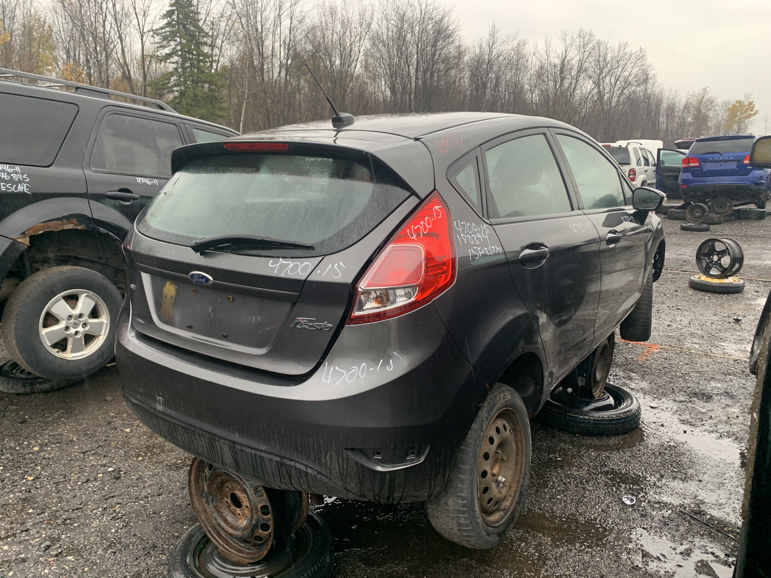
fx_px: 579
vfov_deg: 53.1
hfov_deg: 67.3
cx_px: 386
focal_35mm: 26
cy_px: 289
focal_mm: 4.25
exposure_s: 1/79
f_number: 1.8
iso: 100
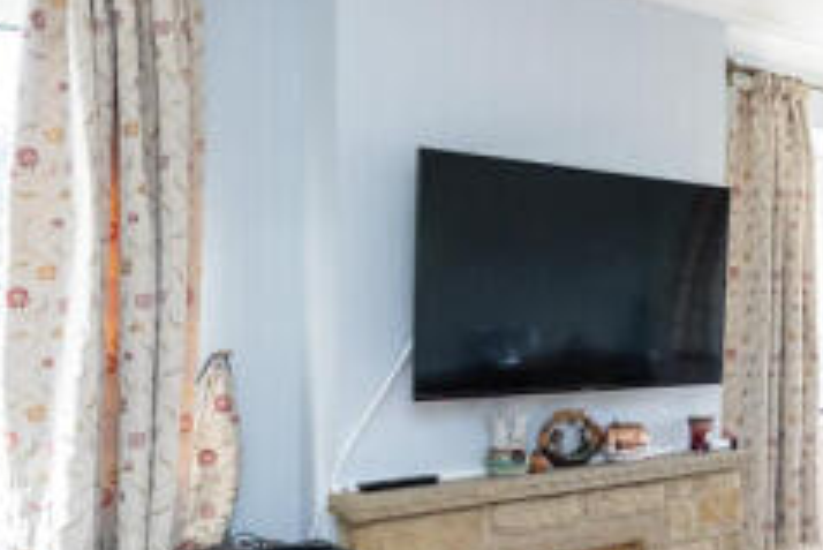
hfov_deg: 41.0
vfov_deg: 30.2
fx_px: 1006
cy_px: 386
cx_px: 743
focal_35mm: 44
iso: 2000
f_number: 8
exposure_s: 1/125
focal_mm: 16
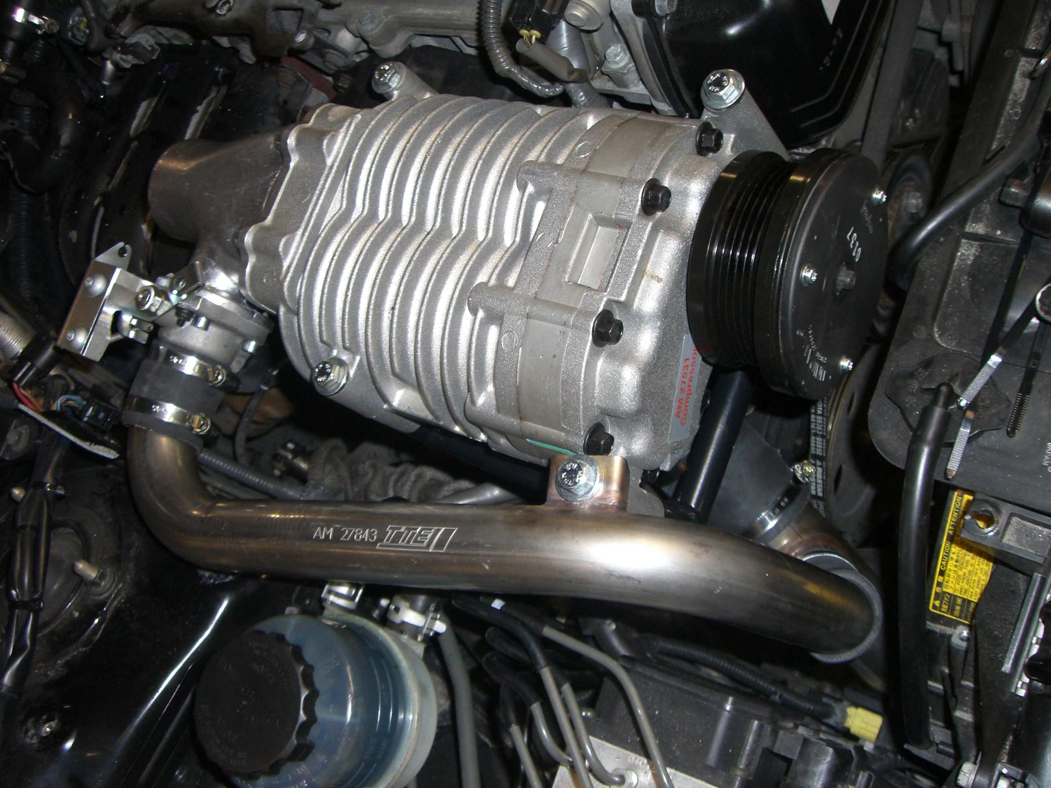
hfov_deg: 49.0
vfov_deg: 37.7
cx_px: 526
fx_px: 1154
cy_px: 394
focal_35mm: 38
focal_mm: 6.2
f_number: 2.7
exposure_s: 1/60
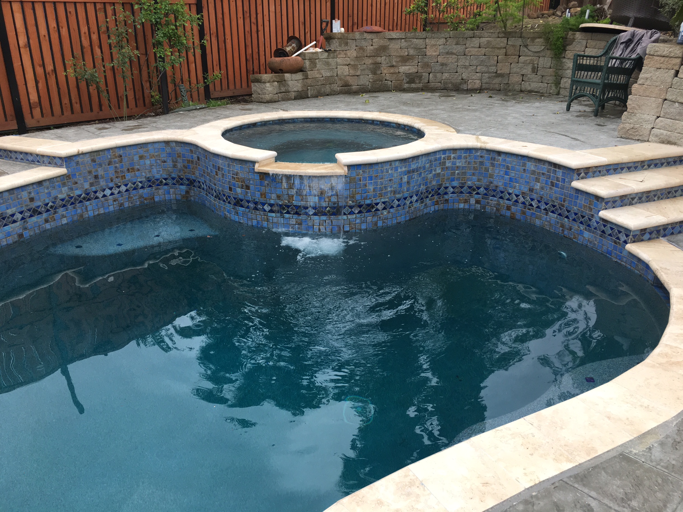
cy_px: 256
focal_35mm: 29
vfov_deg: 48.2
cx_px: 342
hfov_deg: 61.7
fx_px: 572
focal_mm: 4.15
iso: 40
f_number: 2.2
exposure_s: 1/120
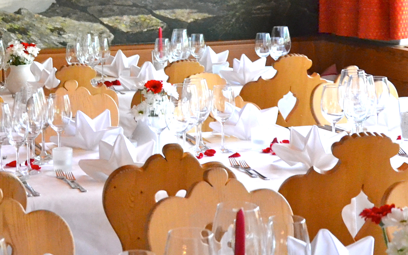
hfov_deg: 20.9
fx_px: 1067
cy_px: 64
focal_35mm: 96
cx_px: -5
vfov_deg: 13.6
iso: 3200
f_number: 4
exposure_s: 1/200
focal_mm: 26
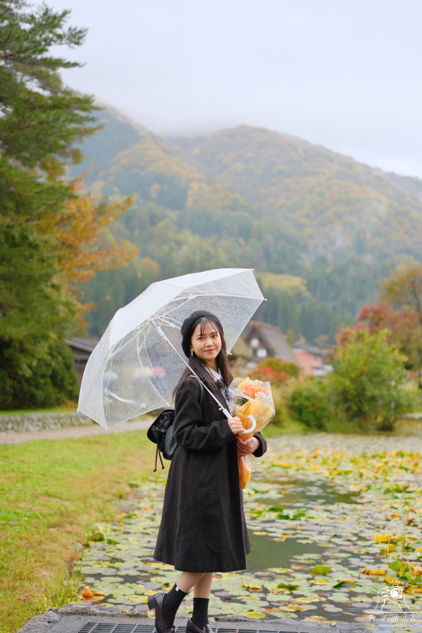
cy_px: 316
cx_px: 211
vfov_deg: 39.6
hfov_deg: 27.0
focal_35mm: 50
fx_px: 879
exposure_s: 1/2700
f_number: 1.4
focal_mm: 33
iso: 500
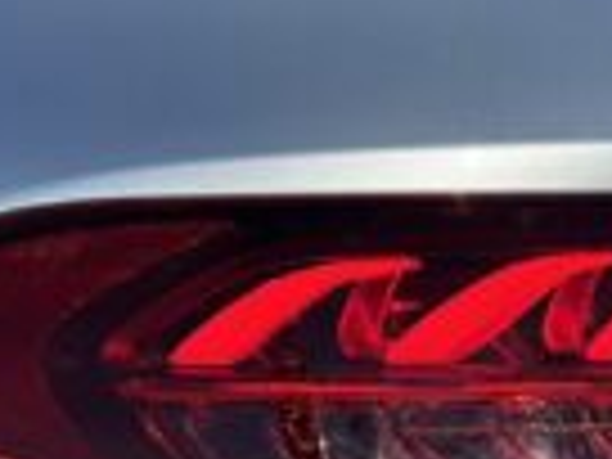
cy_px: 320
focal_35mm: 127
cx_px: 540
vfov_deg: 11.7
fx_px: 2245
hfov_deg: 15.4
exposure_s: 1/4184
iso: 80
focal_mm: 6.86
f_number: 1.78
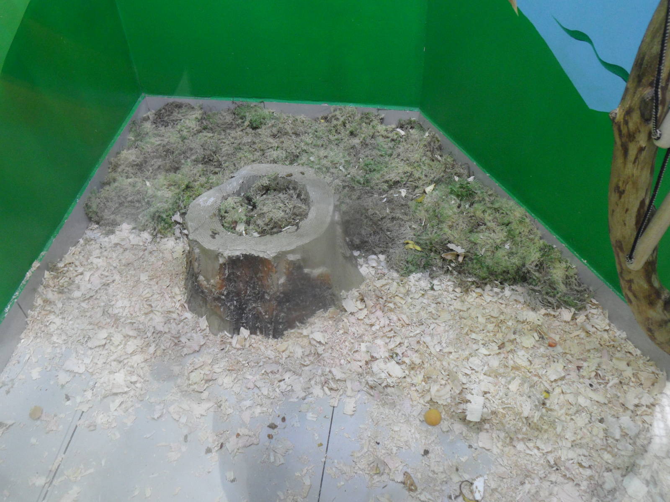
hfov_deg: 56.8
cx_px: 335
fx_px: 619
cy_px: 251
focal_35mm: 32
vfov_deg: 44.2
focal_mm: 5.3
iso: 200
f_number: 3.4
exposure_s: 1/10
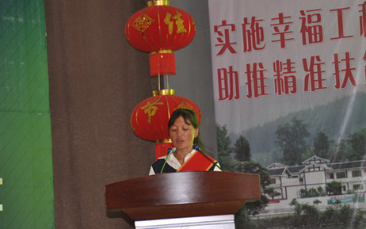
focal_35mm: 149
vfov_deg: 8.8
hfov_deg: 14.1
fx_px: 1483
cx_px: 182
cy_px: 106
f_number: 5.3
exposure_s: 1/60
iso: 400
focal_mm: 75
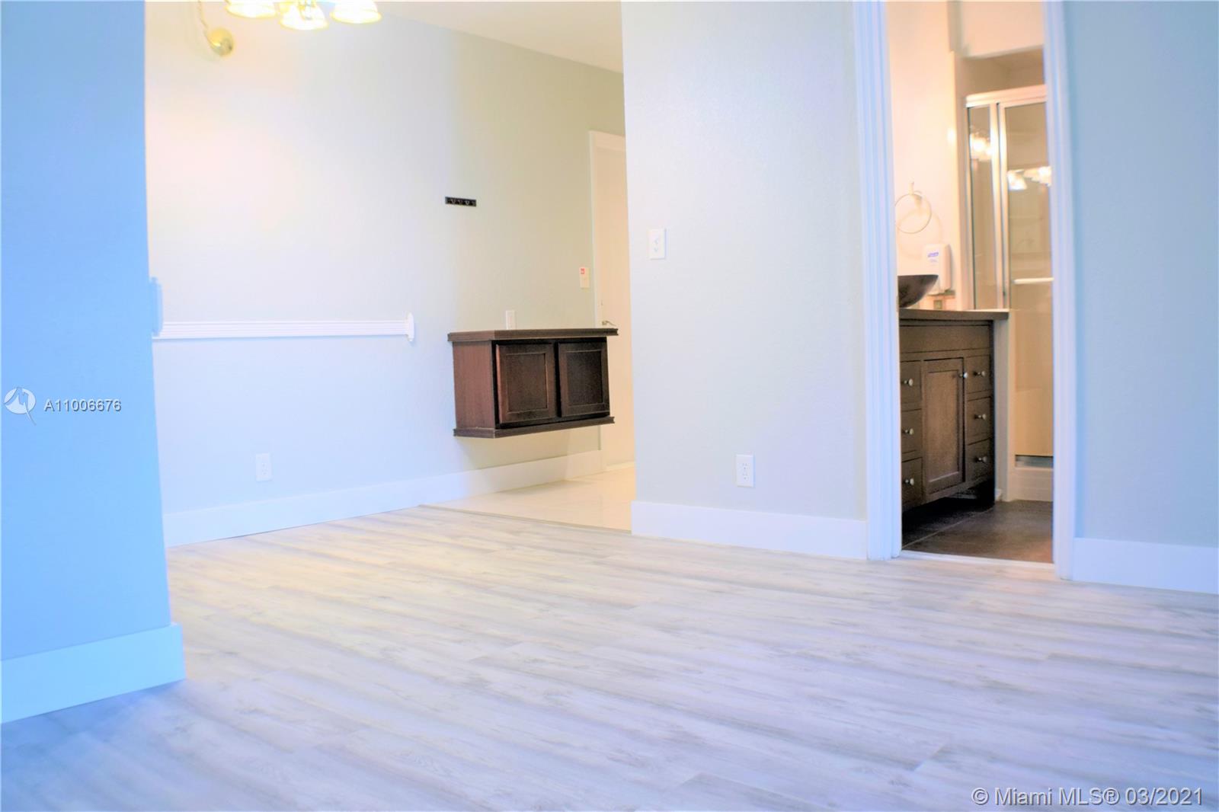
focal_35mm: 40
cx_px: 610
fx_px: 1371
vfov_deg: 33.0
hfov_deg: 47.9
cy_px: 406
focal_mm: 27
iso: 400
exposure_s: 1/80
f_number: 4.5
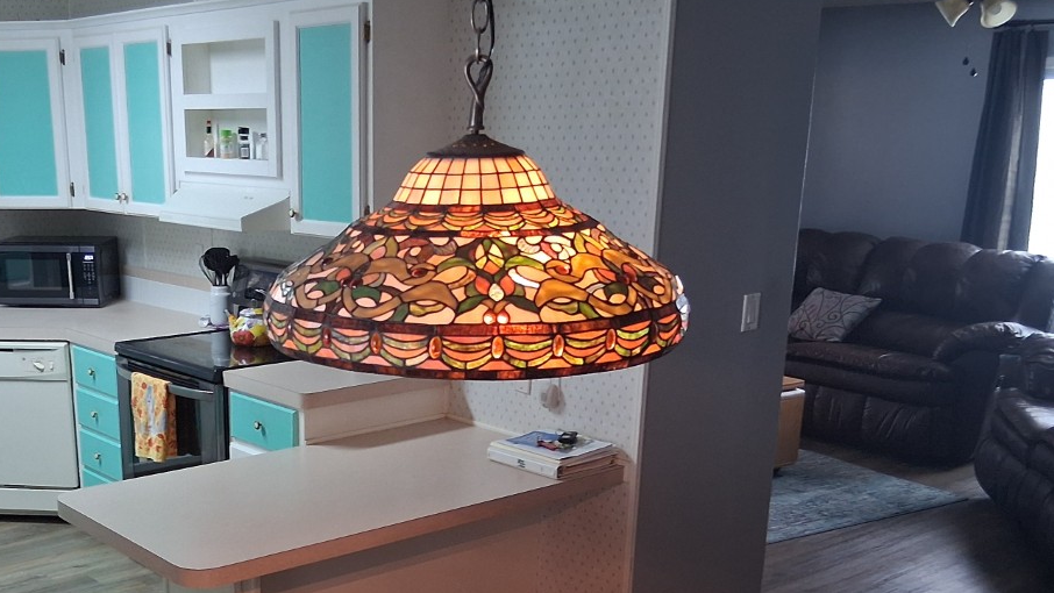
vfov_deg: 25.9
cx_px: 304
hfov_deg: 44.4
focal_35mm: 45
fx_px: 1258
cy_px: 500
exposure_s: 1/50
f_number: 1.8
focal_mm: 3.98
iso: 250
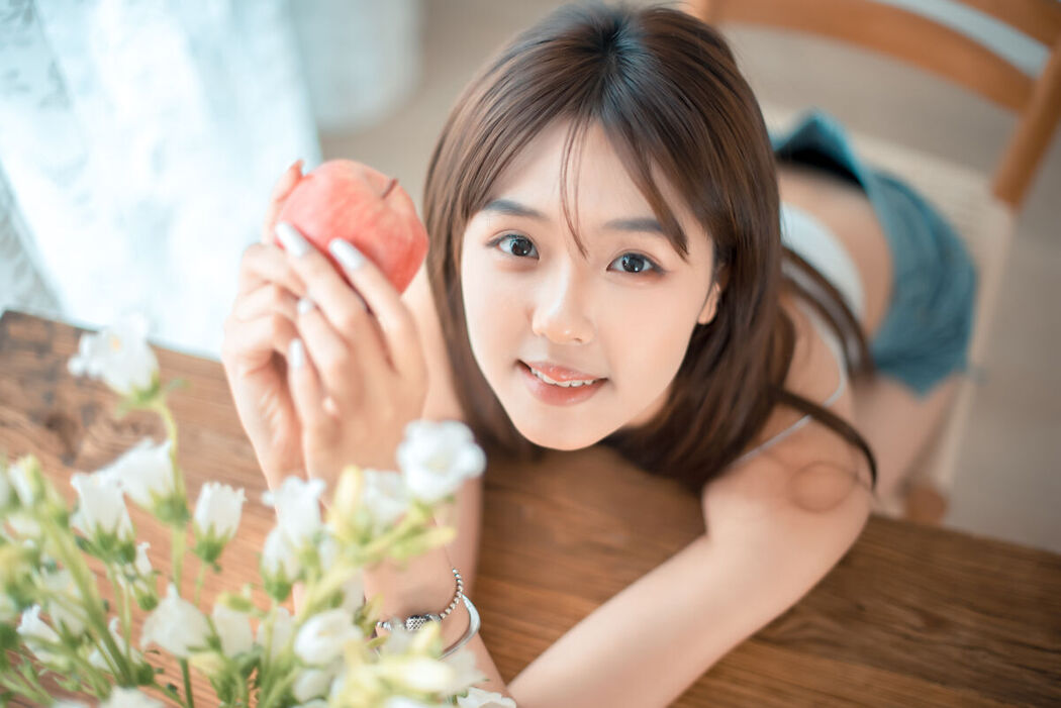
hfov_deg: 39.6
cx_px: 530
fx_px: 1474
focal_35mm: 50
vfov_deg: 27.0
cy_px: 354
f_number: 1.4
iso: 250
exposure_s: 1/400
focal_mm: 50
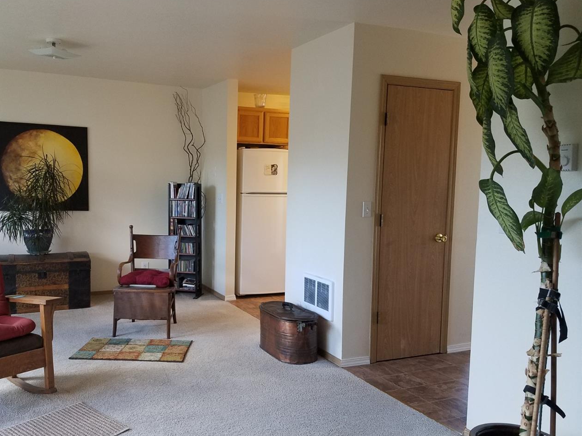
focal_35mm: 31
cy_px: 209
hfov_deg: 57.9
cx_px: 235
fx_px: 521
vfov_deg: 45.4
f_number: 1.7
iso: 125
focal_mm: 4.2
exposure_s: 1/60
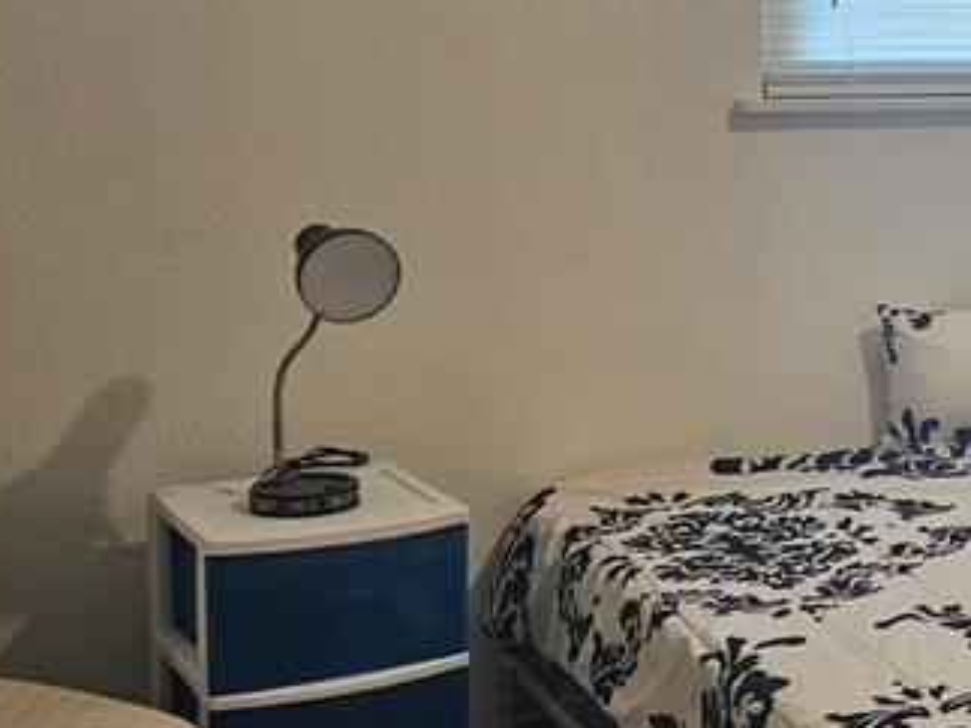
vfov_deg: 20.1
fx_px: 2047
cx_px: 1263
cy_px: 227
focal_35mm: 73
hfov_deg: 23.6
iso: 200
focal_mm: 6.3
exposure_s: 1/120
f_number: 1.7
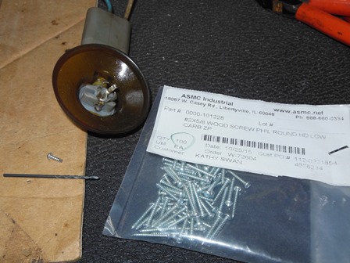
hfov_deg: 55.4
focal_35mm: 33
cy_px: 132
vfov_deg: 42.9
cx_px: 175
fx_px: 334
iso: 125
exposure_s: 1/30
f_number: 6.9
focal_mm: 6
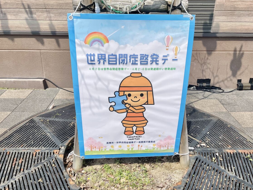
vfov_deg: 46.8
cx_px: 130
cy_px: 96
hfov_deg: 59.9
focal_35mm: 30
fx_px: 219
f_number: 1.6
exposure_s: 1/6135
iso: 32
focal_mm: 4.2
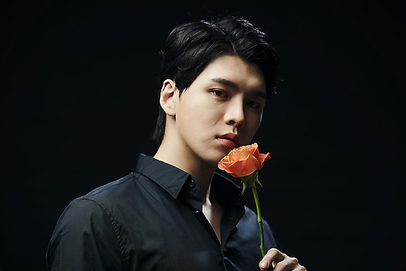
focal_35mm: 135
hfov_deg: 15.2
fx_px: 1523
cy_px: 136
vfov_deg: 10.2
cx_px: 203
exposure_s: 1/125
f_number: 4
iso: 64
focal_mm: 135
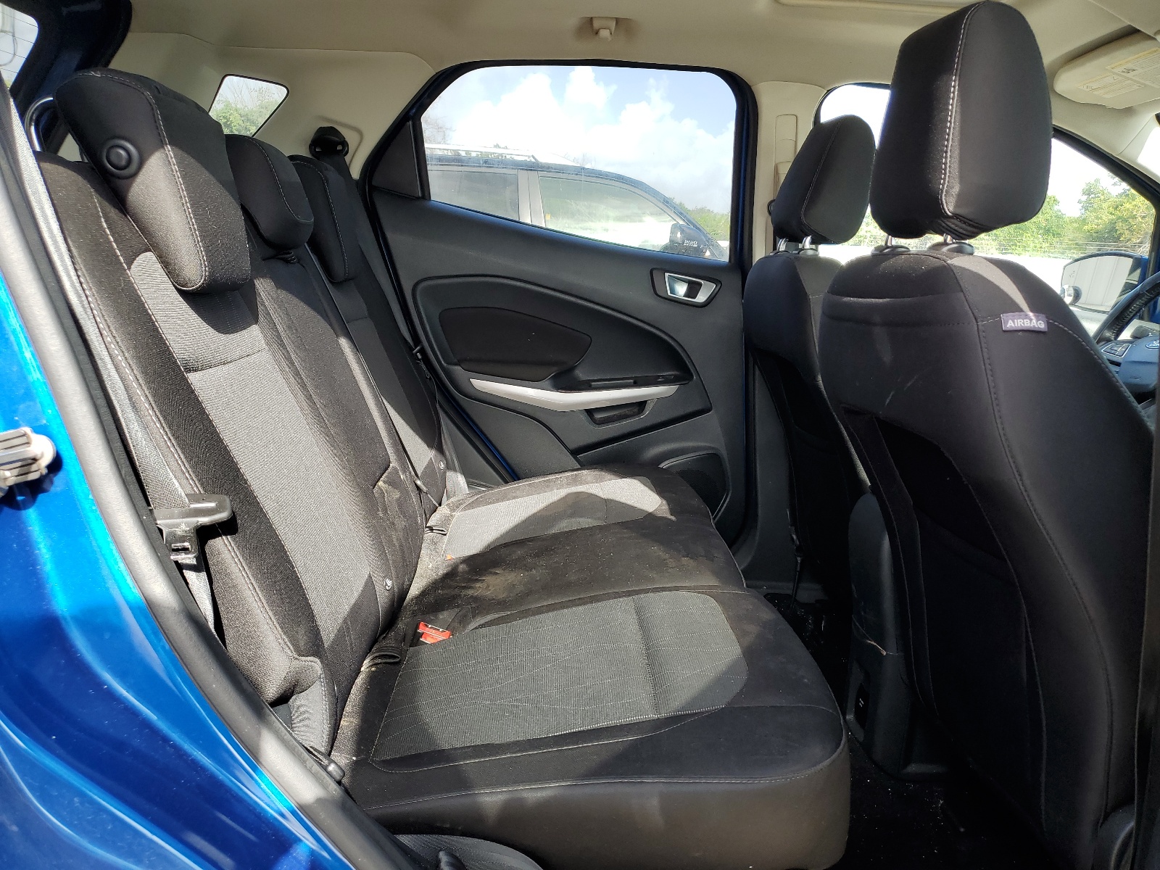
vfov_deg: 53.1
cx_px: 580
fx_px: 871
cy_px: 435
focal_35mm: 26
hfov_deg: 67.3
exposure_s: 1/385
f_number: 1.5
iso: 50
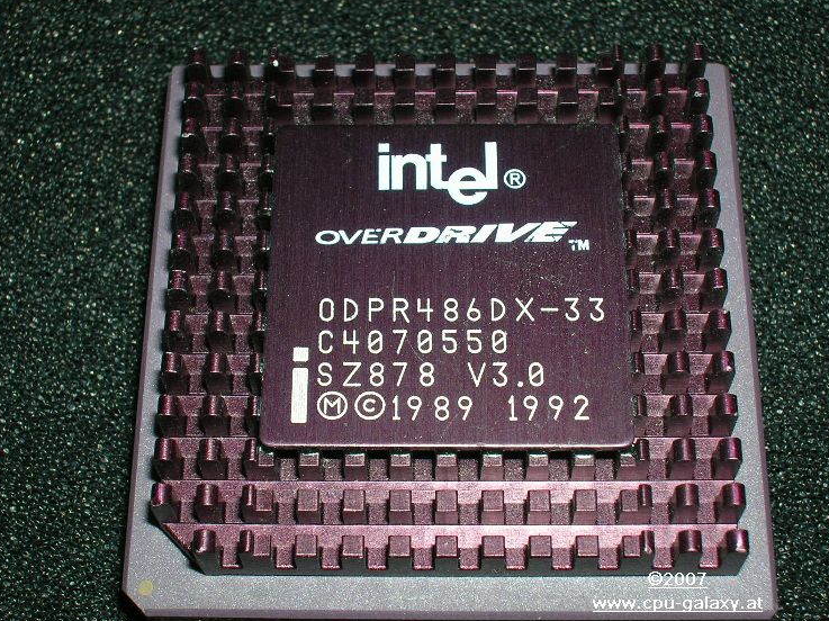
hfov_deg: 30.7
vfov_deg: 23.3
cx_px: 386
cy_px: 332
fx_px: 1508
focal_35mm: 63
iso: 50
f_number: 5.9
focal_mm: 9.7
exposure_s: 1/60.1
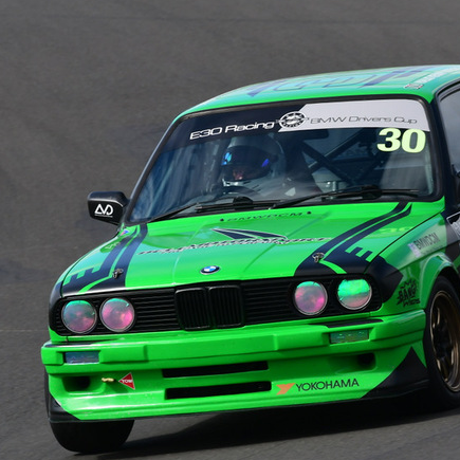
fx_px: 12689
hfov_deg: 2.1
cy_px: 190
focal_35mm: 844
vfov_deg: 2.1
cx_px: 347
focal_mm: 360
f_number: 9
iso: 400
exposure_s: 1/640
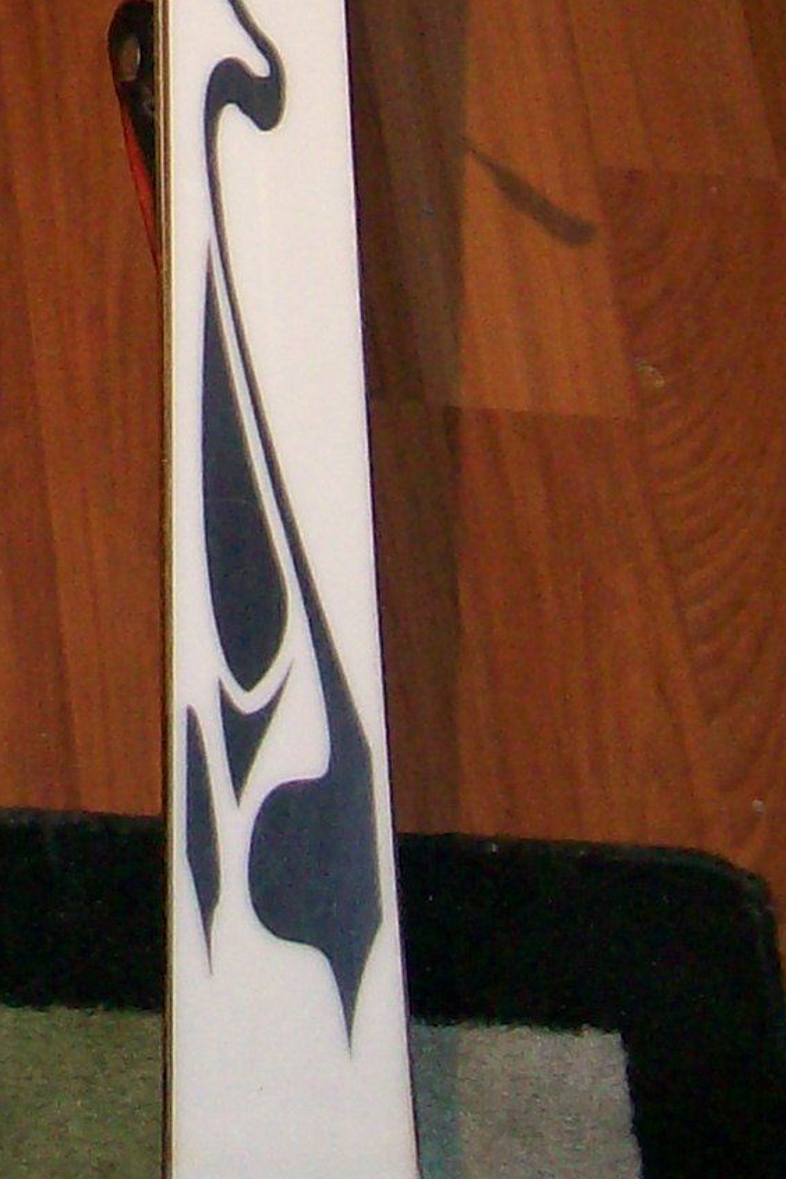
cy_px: -567
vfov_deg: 15.1
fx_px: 4126
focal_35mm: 126
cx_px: -333
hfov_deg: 10.6
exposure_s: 1/64
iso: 140
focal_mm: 6
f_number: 2.7
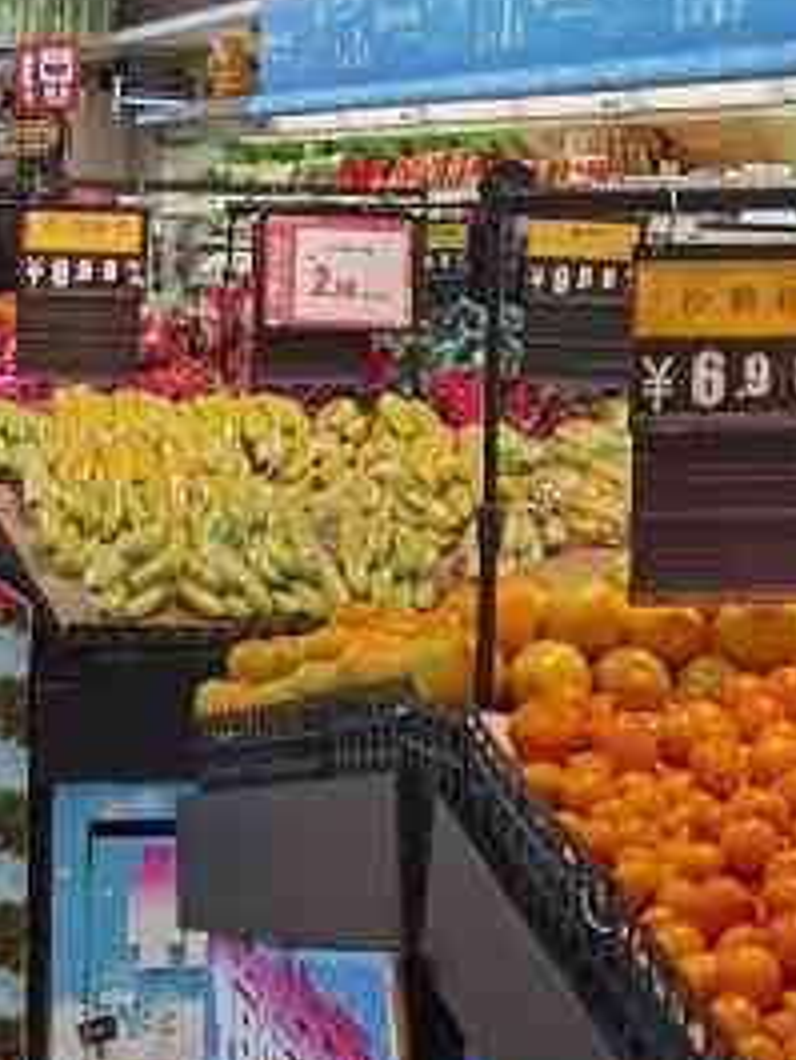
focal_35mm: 95
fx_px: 2910
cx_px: -120
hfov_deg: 15.1
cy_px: 618
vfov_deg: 20.6
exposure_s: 1/145
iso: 50
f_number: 1.9
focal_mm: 6.71
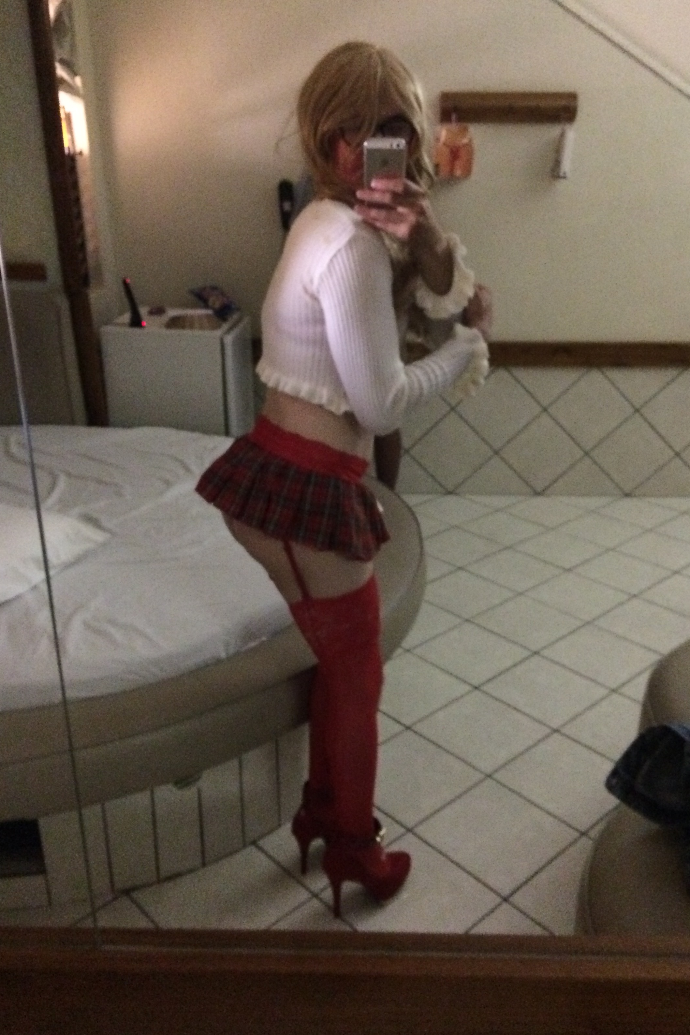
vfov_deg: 60.3
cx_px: 381
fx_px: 891
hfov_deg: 42.3
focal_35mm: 31
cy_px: 517
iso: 640
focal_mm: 4.15
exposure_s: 1/15
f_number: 2.2
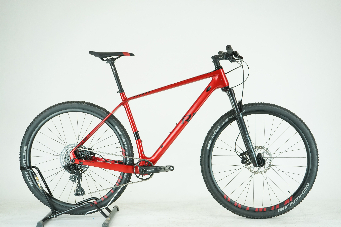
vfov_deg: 26.0
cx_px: 170
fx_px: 493
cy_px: 114
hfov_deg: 38.2
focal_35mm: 52
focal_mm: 52
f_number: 5.6
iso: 1600
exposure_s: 1/200
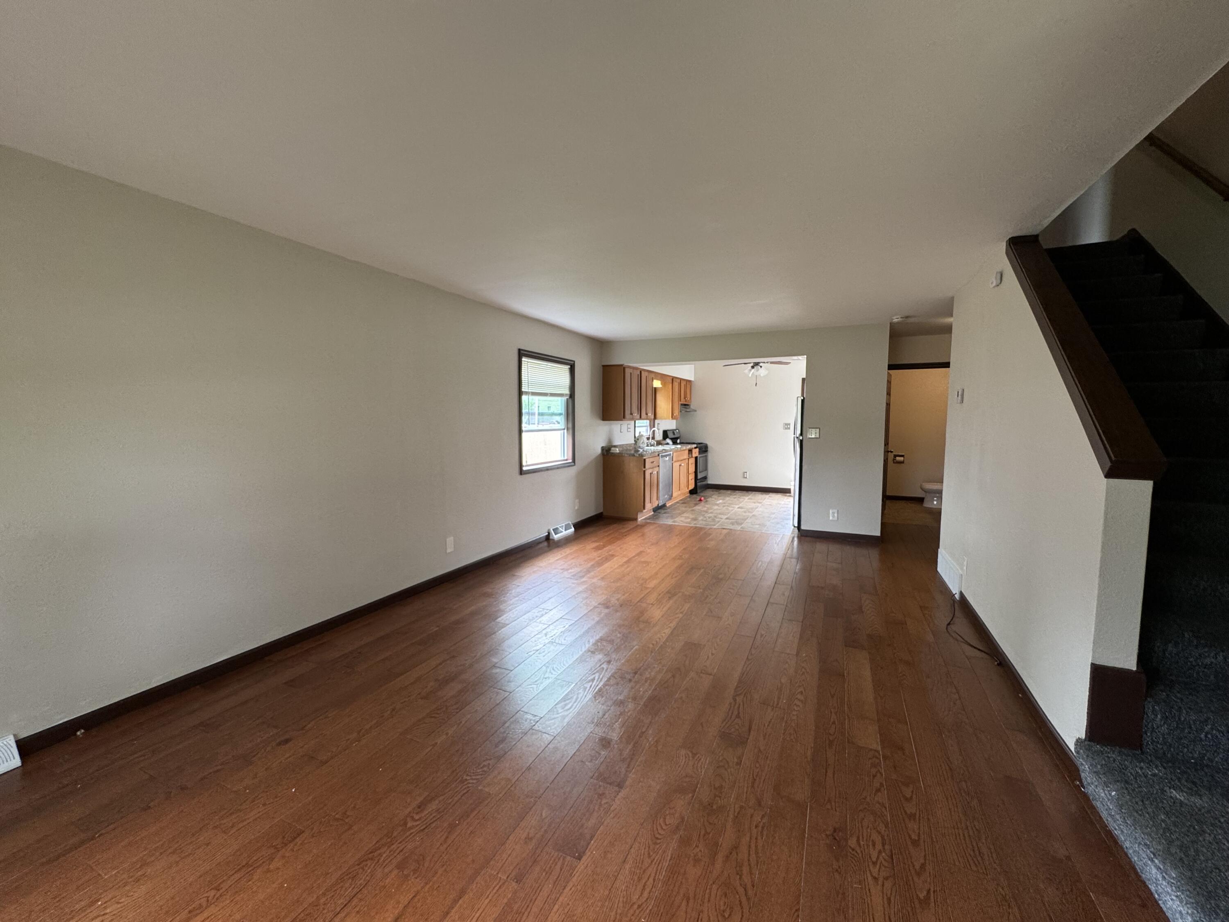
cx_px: 614
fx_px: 497
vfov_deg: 85.7
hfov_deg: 102.1
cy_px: 461
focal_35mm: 14
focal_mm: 2.22
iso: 160
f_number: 2.2
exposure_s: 1/99
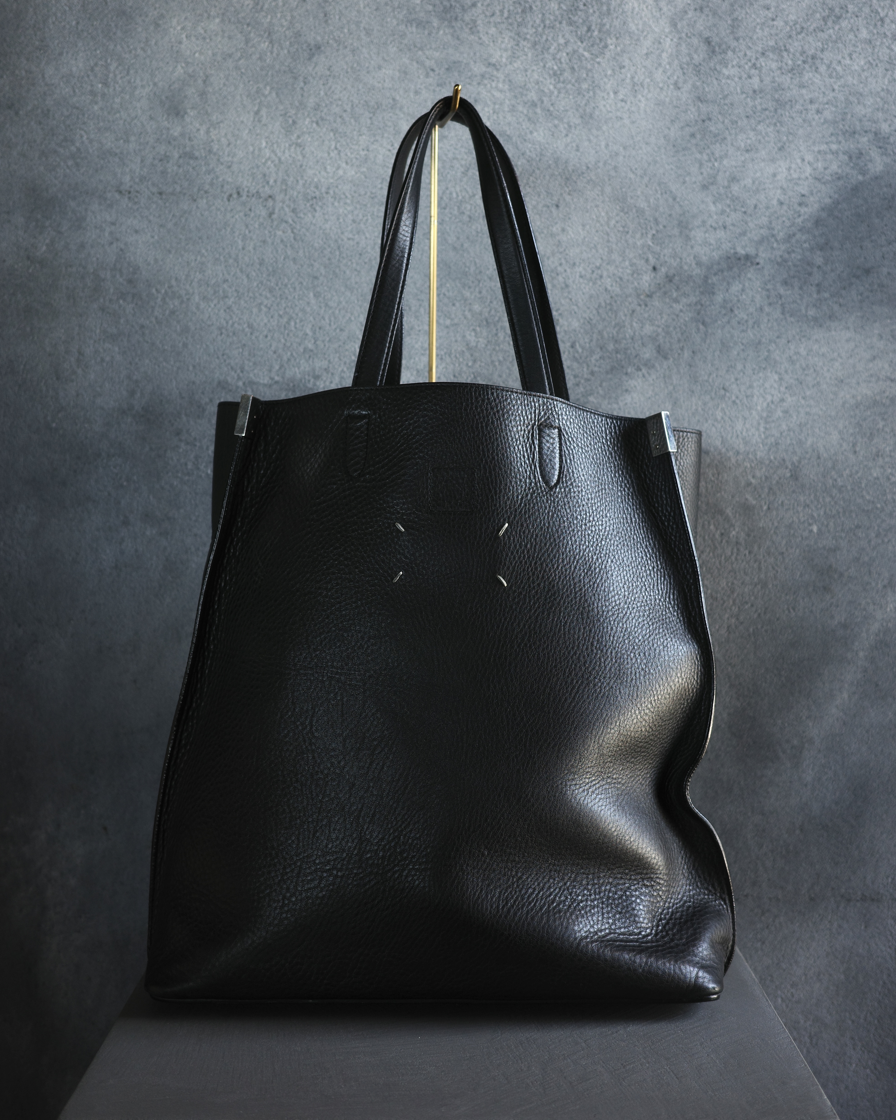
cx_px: 449
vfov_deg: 40.2
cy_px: 478
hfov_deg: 32.7
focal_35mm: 46
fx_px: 1525
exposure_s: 1/60
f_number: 2.8
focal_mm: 26
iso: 100
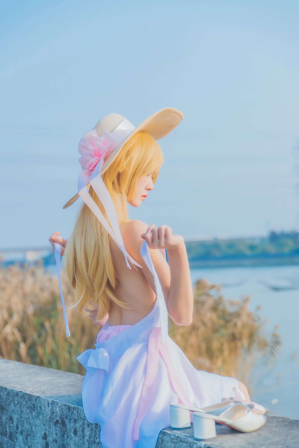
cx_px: 150
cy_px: 224
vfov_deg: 35.6
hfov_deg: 24.2
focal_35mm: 56
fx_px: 697
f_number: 2.8
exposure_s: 1/800
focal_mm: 56
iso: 80
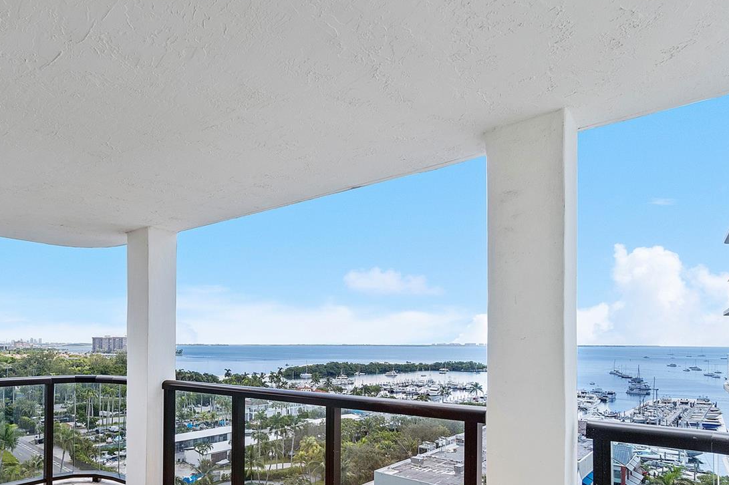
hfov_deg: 76.0
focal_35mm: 22
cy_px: 336
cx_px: 241
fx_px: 445
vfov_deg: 55.6
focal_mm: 10
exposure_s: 1/125
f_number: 11
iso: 100
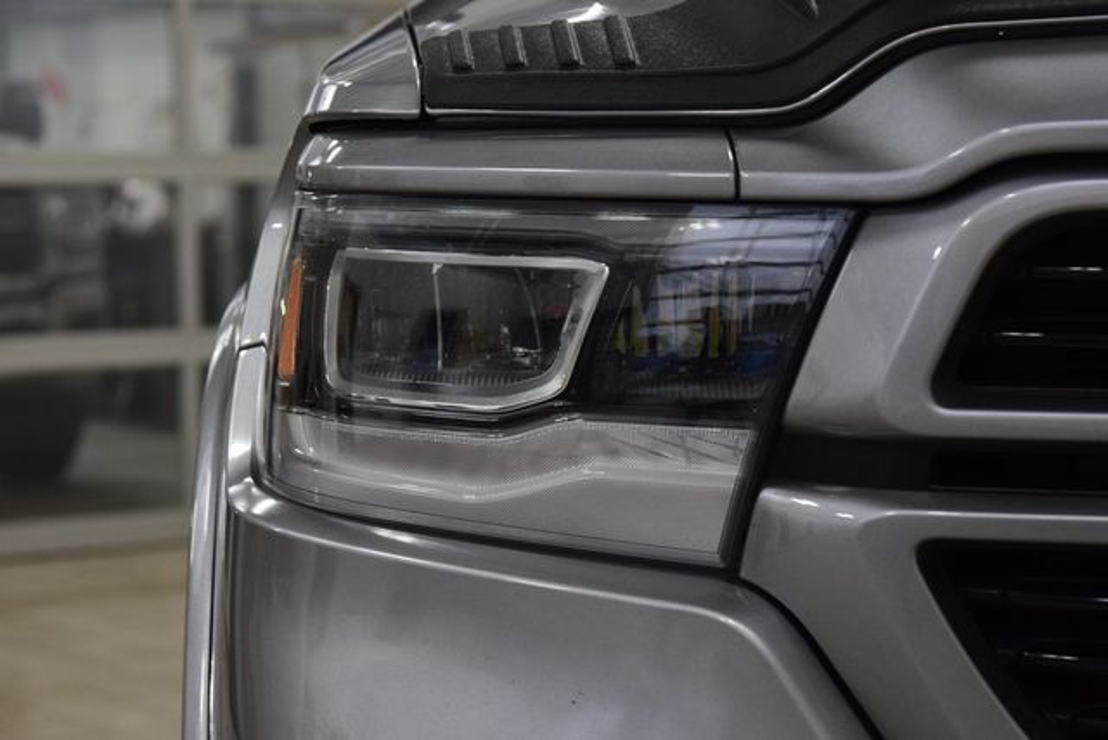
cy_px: 370
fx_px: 3232
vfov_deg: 13.0
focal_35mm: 105
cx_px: 554
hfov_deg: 19.5
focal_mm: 70
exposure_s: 1/125
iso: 1600
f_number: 5.6
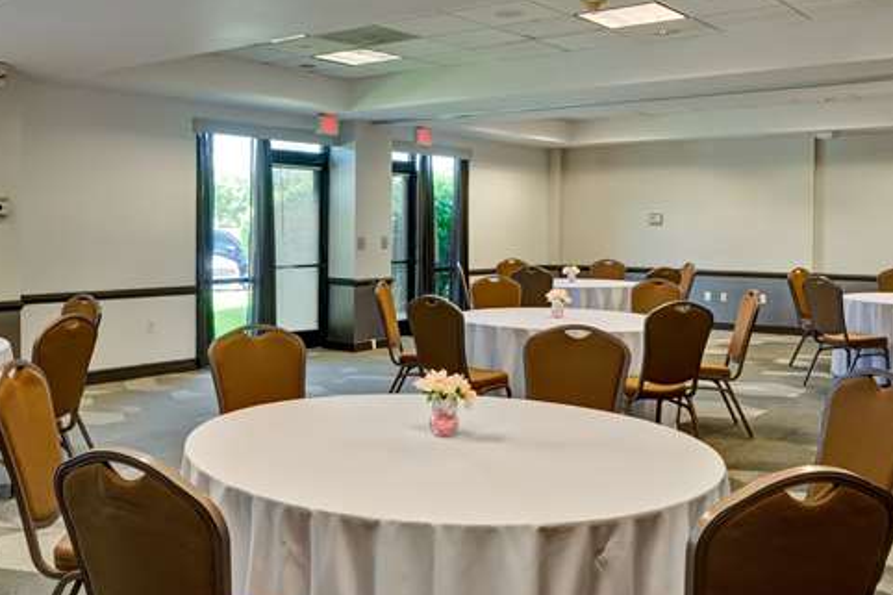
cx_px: 313
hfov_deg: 54.9
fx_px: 843
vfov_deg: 38.2
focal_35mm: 34
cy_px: 180
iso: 200
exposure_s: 1/8
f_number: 8
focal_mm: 16
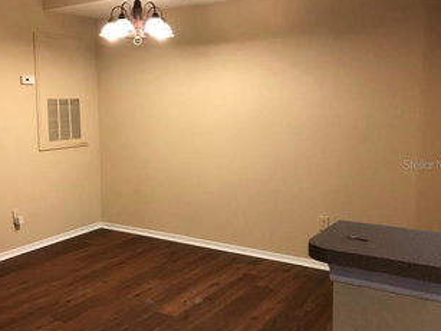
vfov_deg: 36.8
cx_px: 153
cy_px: 164
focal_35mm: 39
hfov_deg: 47.2
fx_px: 497
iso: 40
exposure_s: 1/24
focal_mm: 3.99
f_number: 1.8
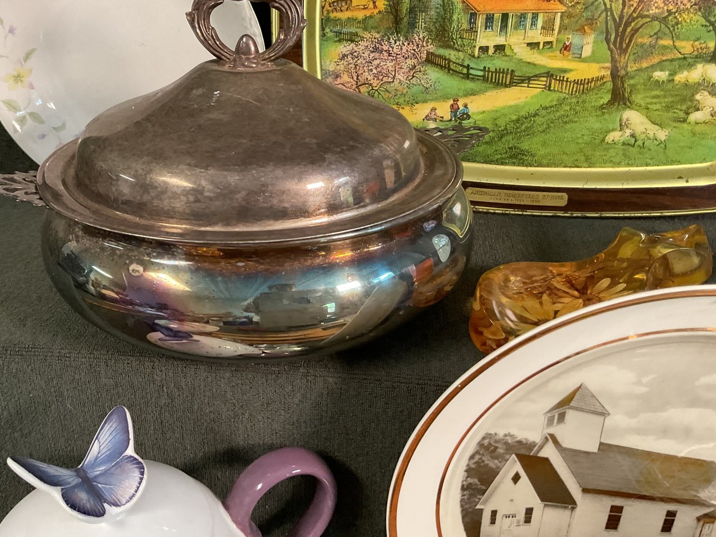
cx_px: 305
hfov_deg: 53.8
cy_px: 233
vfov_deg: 41.7
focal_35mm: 34
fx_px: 703
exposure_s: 1/60
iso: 250
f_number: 1.8
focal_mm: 3
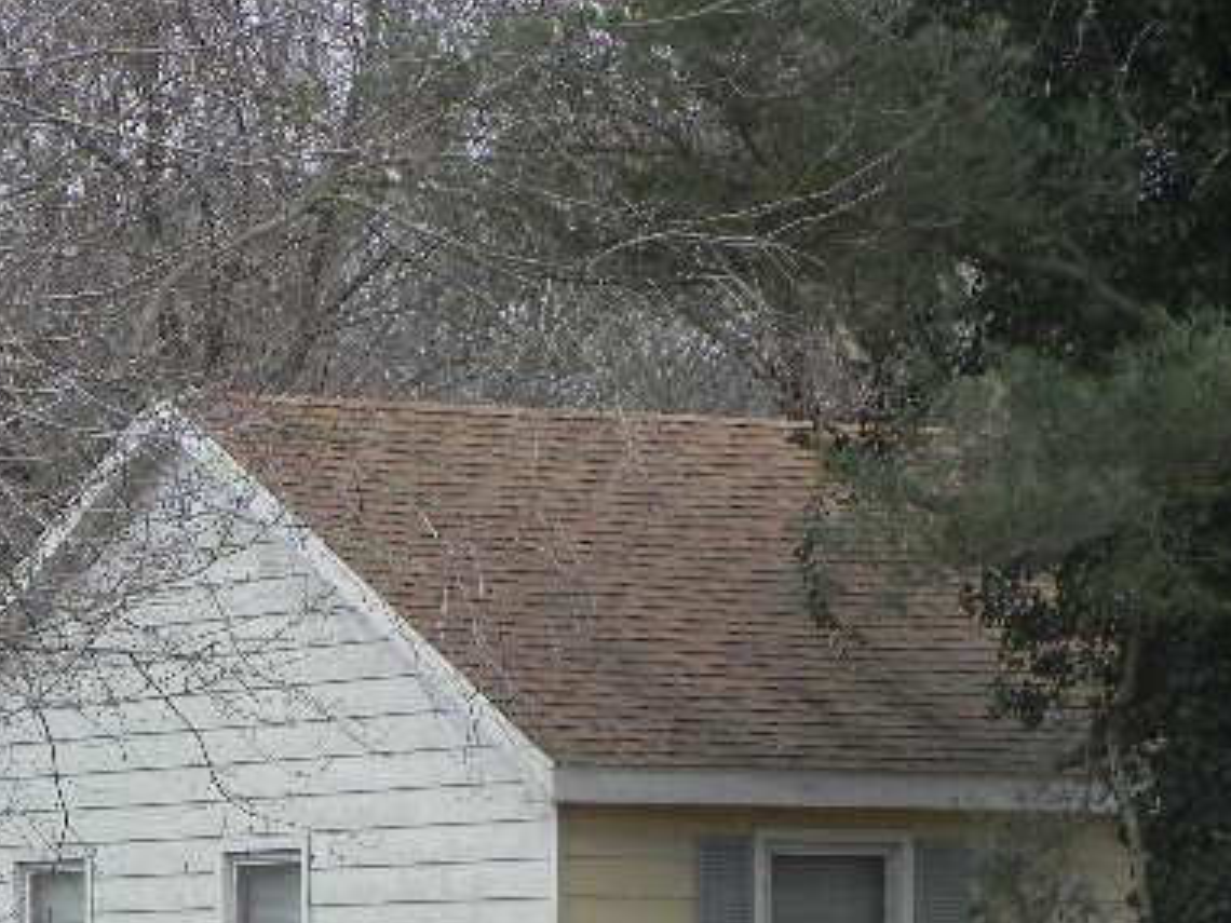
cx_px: 285
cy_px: 719
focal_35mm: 197
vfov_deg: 7.5
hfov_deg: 10.0
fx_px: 7006
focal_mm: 20.8
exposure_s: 1/185
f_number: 5
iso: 160
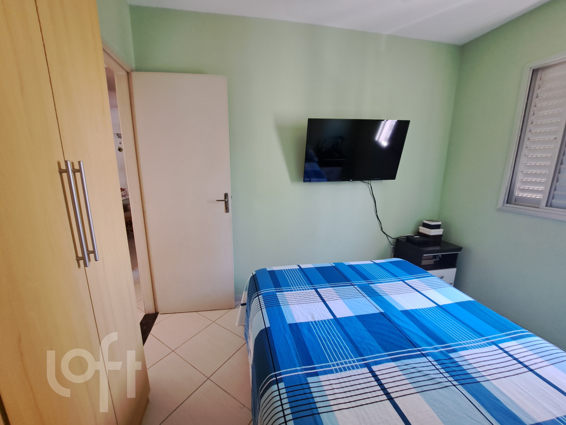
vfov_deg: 89.9
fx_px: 213
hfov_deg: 106.2
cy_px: 212
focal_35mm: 13
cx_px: 283
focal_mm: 1.74
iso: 200
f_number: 2.2
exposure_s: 1/40
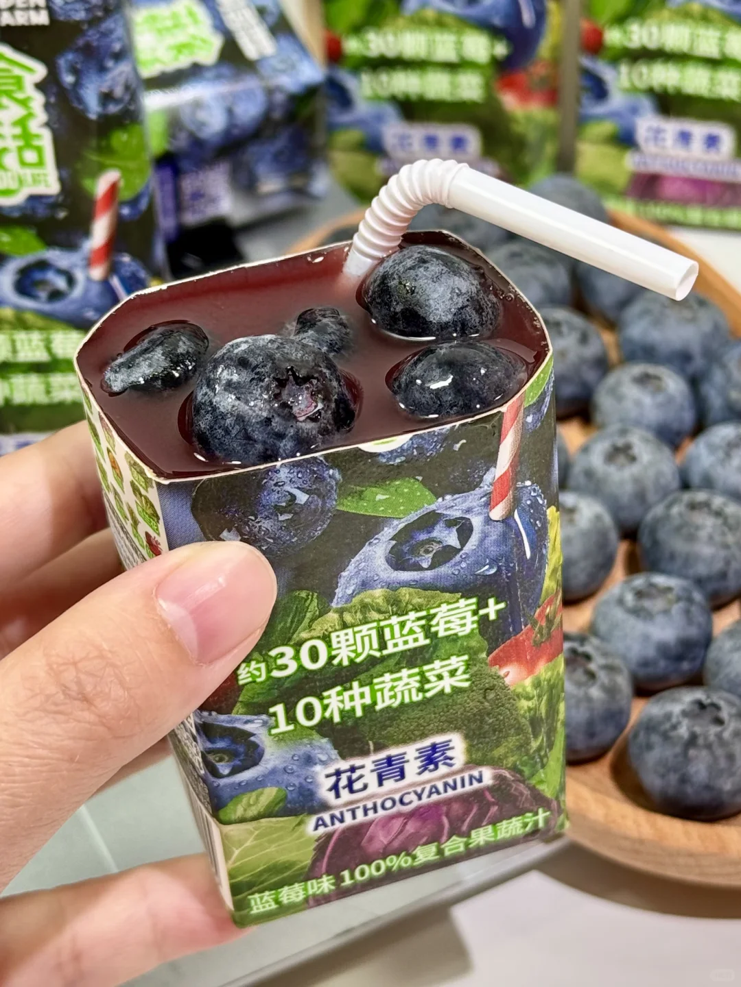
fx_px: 1370
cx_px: 370
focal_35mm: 48
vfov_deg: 39.7
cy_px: 494
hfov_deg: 30.3
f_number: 1.78
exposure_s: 1/126
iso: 50
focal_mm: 6.76
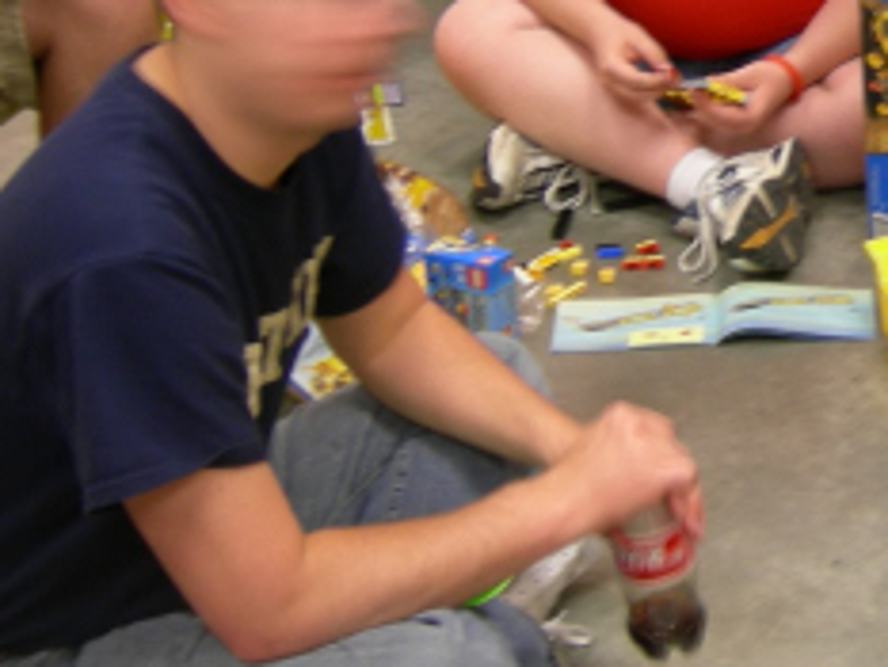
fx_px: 2541
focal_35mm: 99
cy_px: 34
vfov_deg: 14.8
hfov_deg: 19.1
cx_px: 960
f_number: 2.7
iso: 64
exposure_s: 1/6.1
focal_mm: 7.5
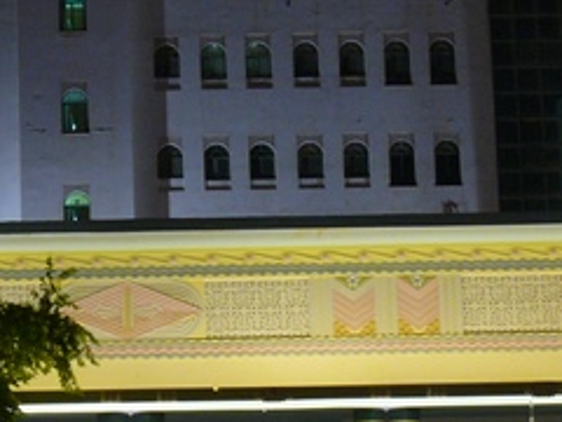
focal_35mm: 130
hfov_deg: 14.5
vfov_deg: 11.4
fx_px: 2111
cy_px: 359
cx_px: -171
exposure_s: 8
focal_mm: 8.2
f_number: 11
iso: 100
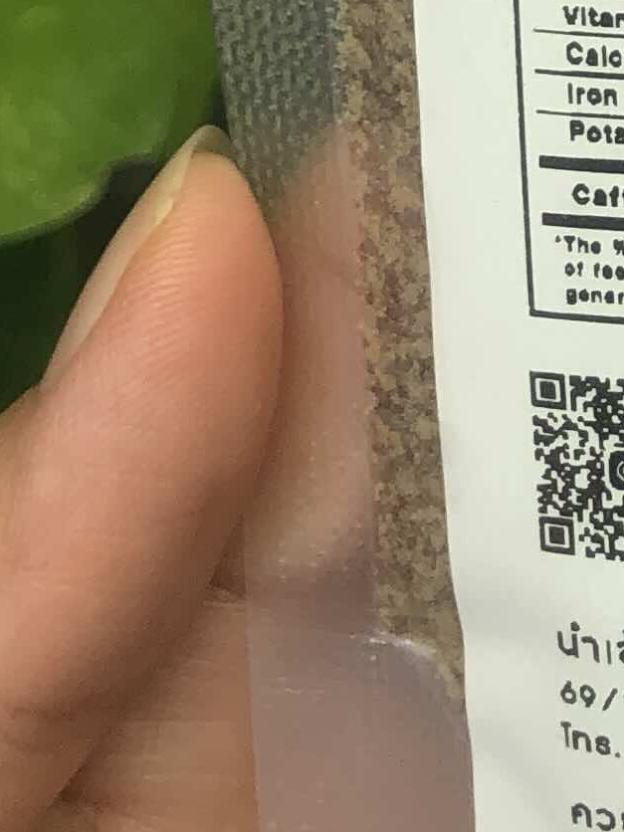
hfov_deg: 10.2
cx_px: 1248
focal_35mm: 135
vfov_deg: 13.5
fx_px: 3245
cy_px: -539
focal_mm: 3.99
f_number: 1.8
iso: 20
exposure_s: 1/329
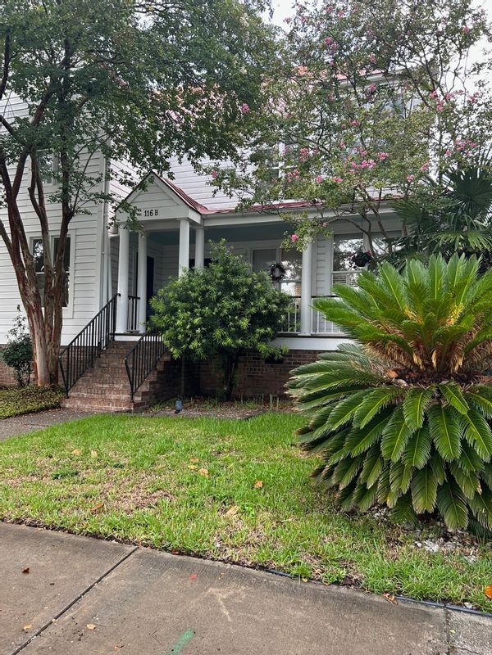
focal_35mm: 26
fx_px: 493
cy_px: 328
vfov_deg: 67.3
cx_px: 246
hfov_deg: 53.1
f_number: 1.5
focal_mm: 5.7
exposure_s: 1/107
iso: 125
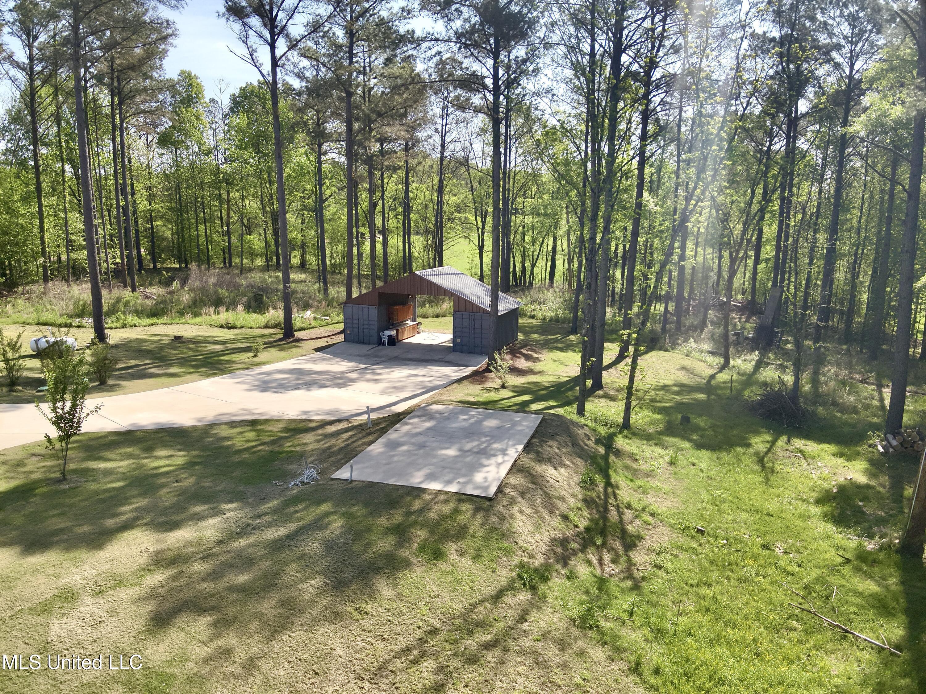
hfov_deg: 71.6
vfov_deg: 56.8
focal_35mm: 24
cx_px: 463
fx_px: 642
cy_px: 347
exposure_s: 1/1000
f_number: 2.8
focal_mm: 4.4
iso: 100
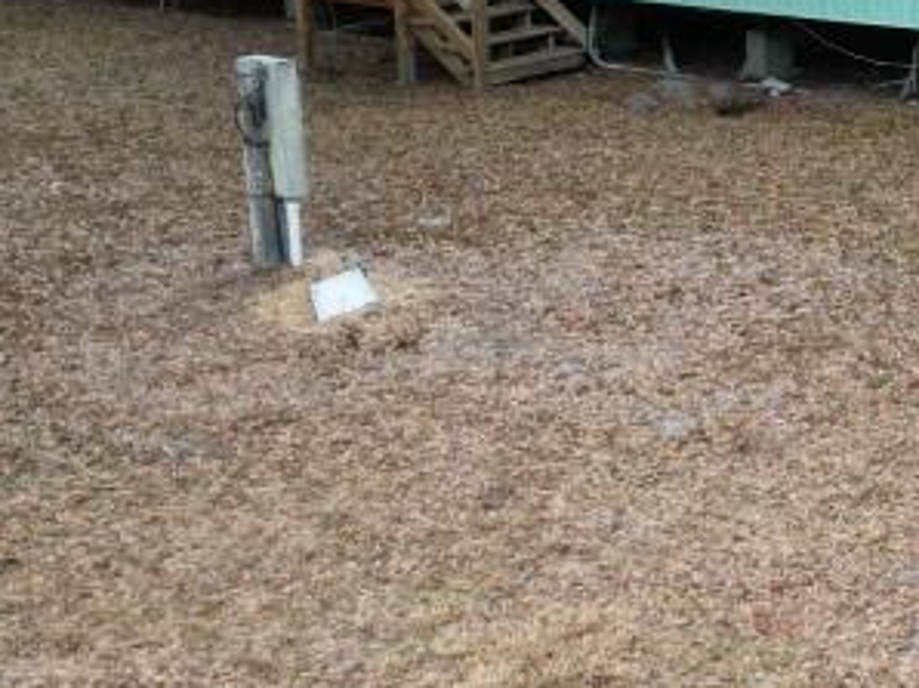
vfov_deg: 17.1
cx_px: 896
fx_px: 2281
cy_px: 278
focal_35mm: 86
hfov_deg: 22.0
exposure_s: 1/640
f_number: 1.7
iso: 130
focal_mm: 6.72
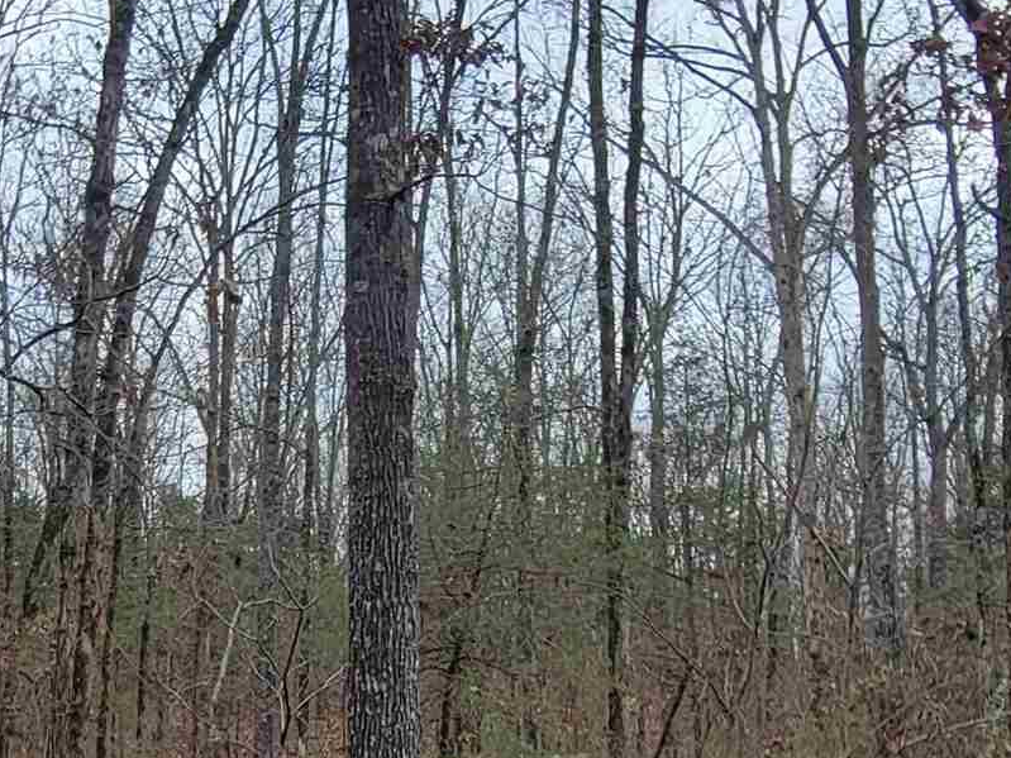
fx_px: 1460
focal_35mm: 50
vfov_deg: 27.3
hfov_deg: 37.9
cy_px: 769
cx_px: 359
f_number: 2.2
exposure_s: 1/356
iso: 50
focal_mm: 2.2
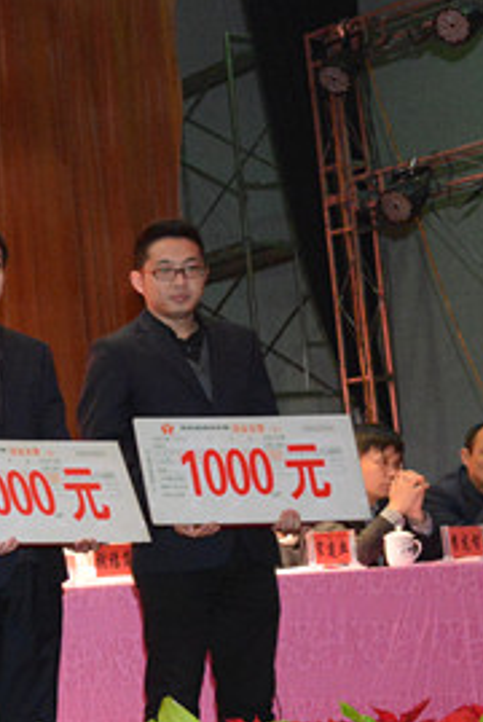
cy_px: 474
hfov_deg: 11.9
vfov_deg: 20.1
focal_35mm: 101
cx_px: -526
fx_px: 2027
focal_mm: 34
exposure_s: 1/60
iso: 6400
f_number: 14
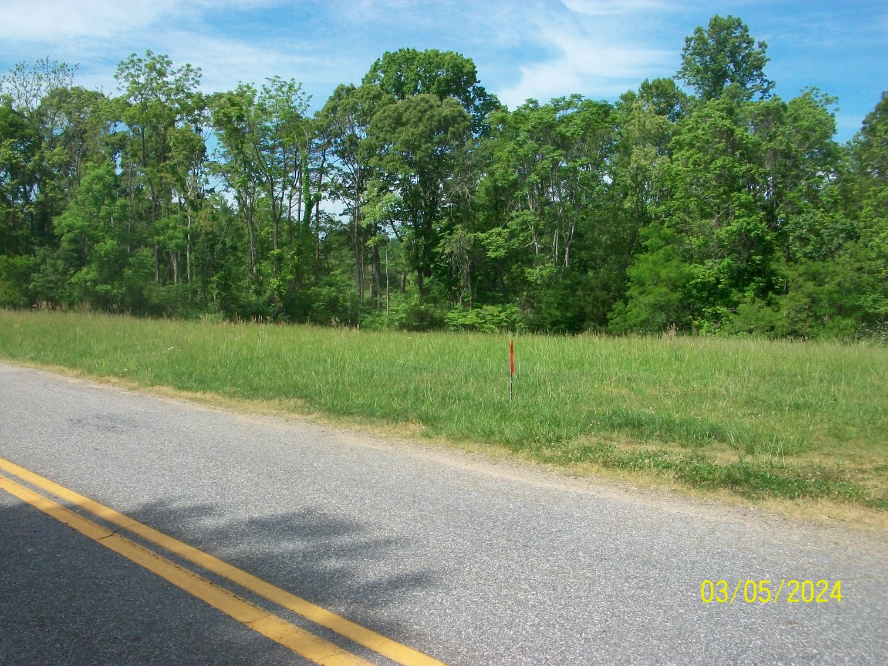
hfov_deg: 54.0
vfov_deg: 41.8
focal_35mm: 34
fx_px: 872
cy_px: 333
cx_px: 444
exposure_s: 1/400
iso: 80
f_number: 5.5
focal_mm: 5.7
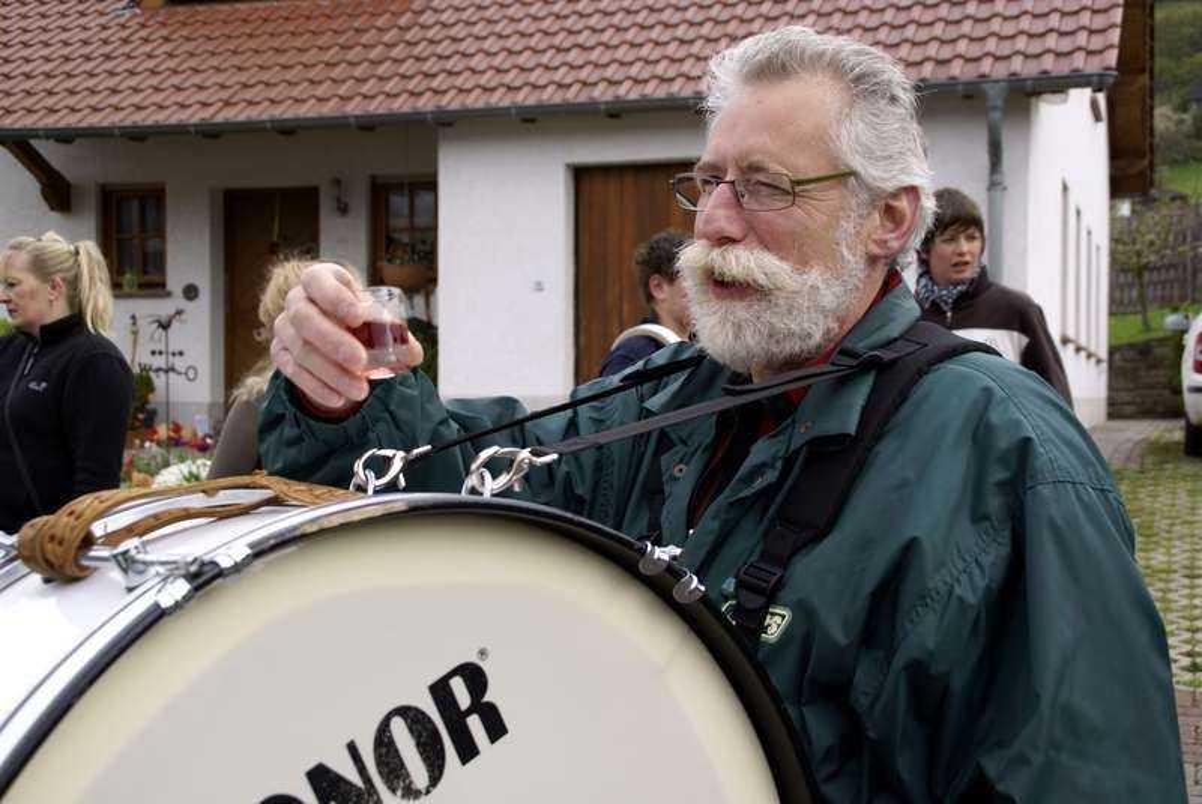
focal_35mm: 52
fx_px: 1754
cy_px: 402
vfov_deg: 25.8
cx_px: 601
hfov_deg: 37.8
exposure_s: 1/160
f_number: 6.3
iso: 100
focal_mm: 35
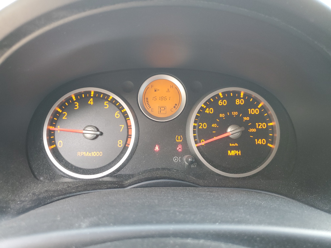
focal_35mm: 26
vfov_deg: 53.1
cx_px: 166
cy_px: 124
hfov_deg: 67.3
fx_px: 249
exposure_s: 1/60.2
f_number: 1.5
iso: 85
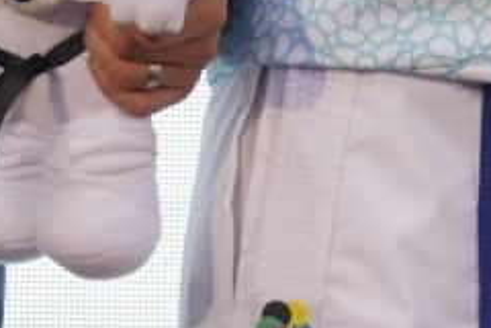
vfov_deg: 0.9
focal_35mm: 1449
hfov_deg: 1.4
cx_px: 880
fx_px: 19761
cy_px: -406
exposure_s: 1/250
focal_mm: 129
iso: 400
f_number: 2.8
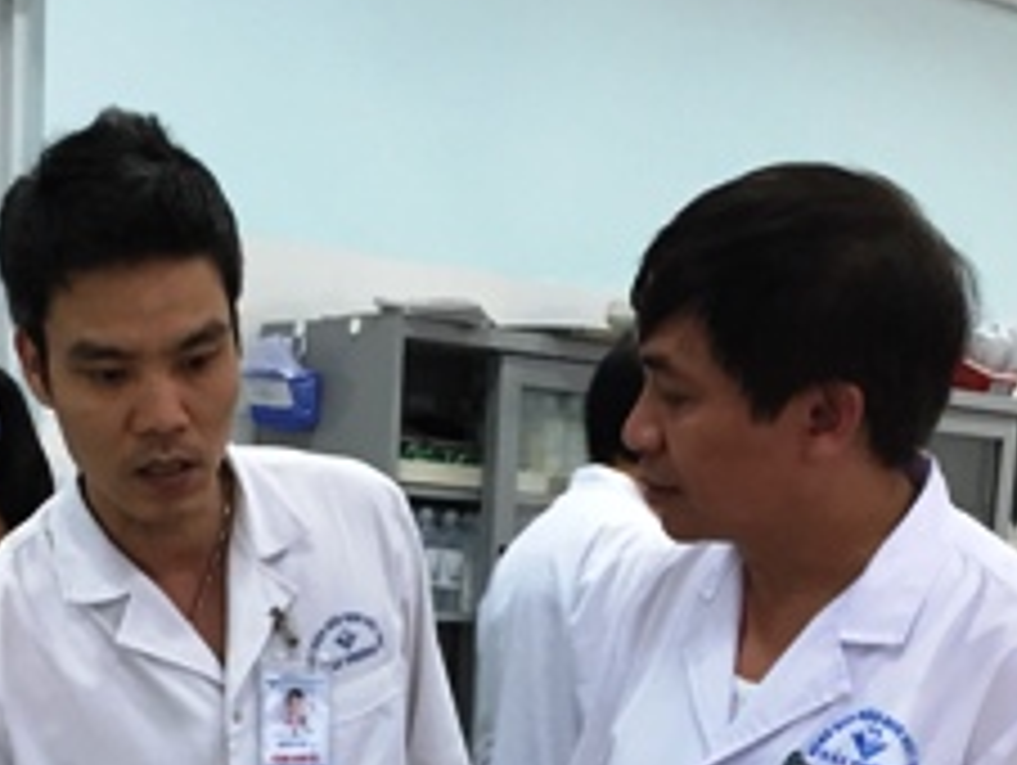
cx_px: 432
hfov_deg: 23.8
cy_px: 1008
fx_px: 2412
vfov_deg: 16.9
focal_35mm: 82
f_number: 2.2
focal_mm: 4.15
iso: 125
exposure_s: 1/33
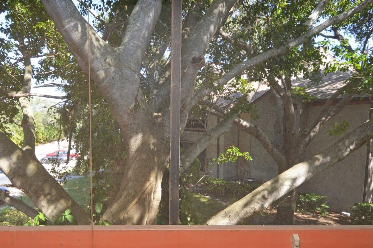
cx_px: 170
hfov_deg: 76.0
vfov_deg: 54.7
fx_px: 238
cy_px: 147
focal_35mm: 23
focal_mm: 12
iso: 360
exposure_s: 1/125
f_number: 5.6
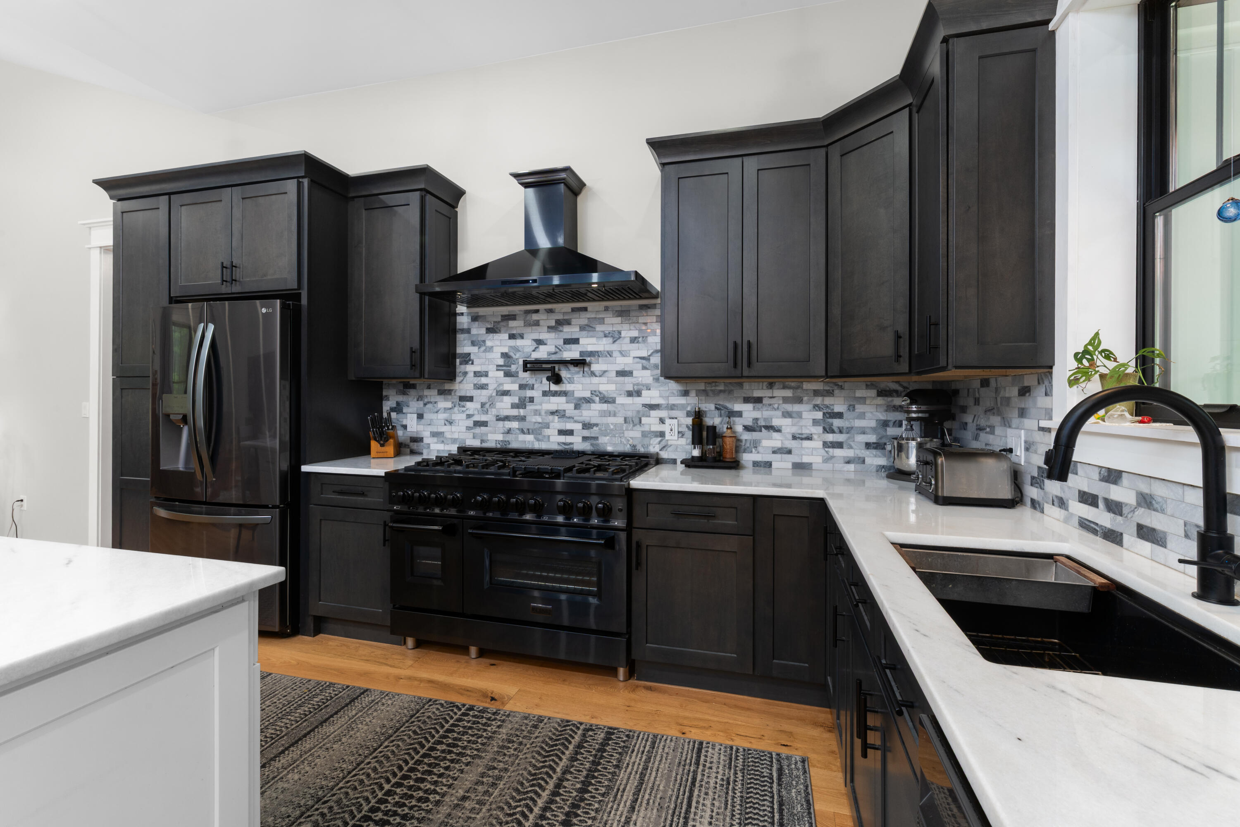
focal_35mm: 15
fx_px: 517
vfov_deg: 77.3
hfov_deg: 100.4
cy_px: 414
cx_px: 620
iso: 320
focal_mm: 15
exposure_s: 1.3
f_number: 11
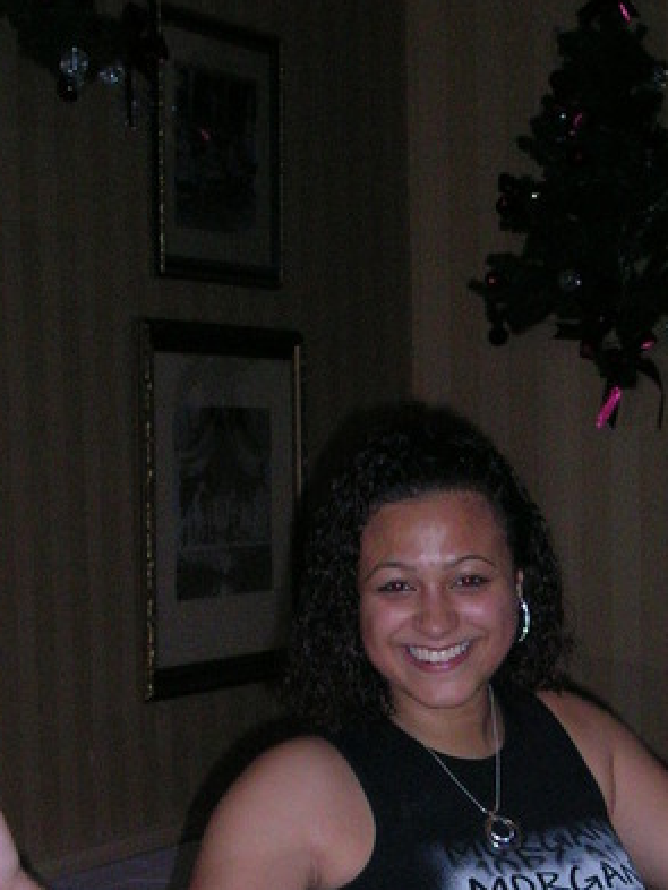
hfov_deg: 12.0
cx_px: 416
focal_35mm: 123
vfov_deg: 15.8
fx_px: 3163
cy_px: 788
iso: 200
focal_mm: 10.5
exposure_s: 1/60
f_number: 3.7
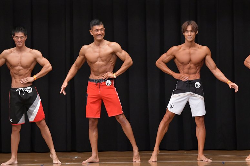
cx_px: 125
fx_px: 1506
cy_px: 83
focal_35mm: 217
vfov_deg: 6.3
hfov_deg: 9.5
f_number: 5.6
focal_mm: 145
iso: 6400
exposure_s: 1/400
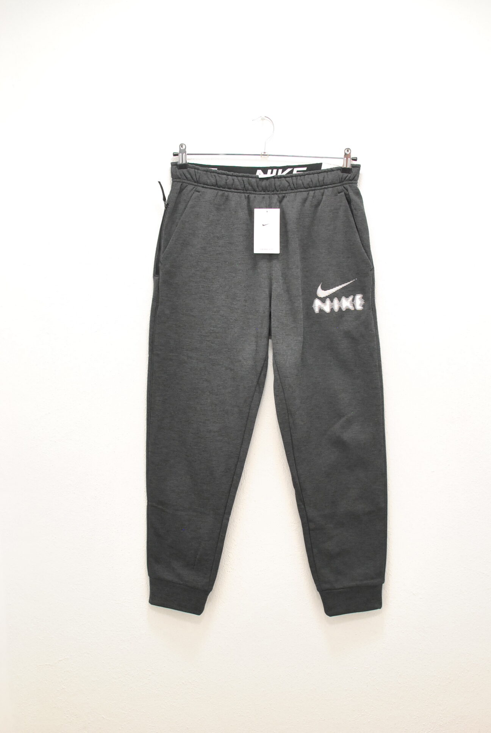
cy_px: 366
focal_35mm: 52
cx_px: 246
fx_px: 1071
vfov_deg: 37.8
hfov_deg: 25.8
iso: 800
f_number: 4
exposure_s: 1/80
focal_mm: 35
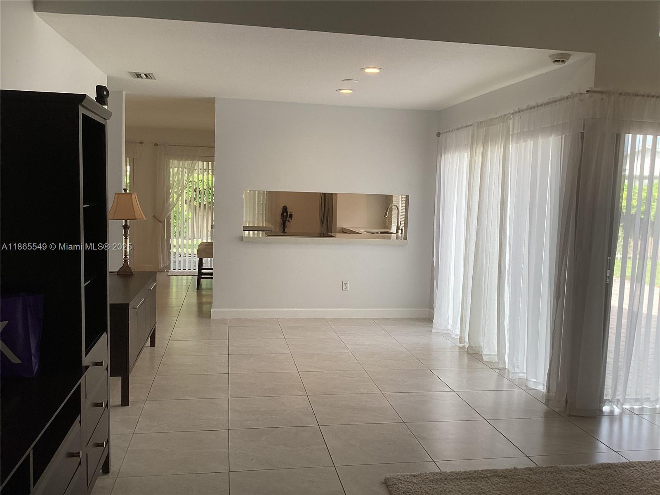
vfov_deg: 45.4
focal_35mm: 31
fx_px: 591
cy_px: 248
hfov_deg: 58.4
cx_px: 330
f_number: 2.4
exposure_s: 1/120
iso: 50
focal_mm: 3.3
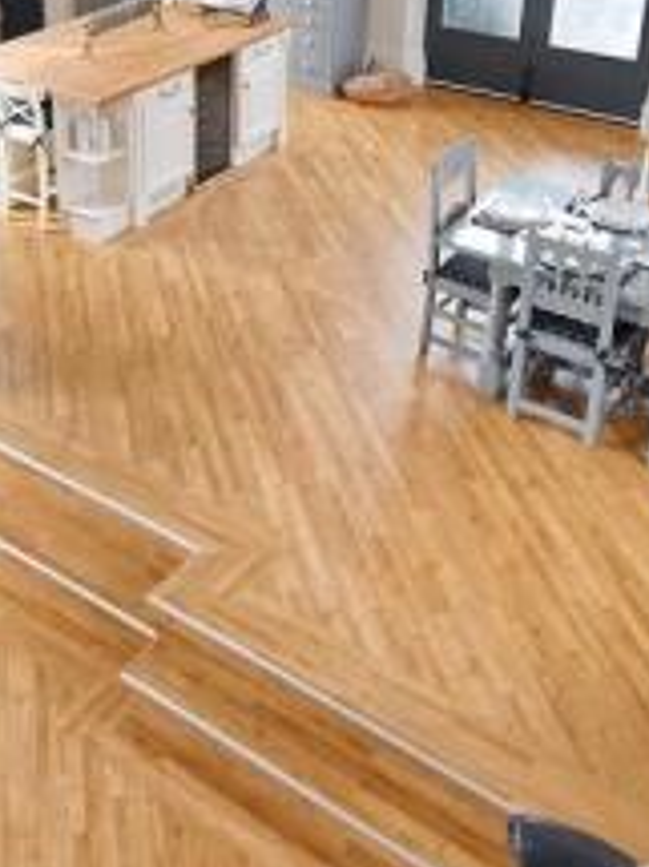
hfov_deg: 32.1
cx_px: 151
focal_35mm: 44
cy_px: 171
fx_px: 1101
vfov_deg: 41.1
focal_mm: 10
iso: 100
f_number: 4.5
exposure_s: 1/20
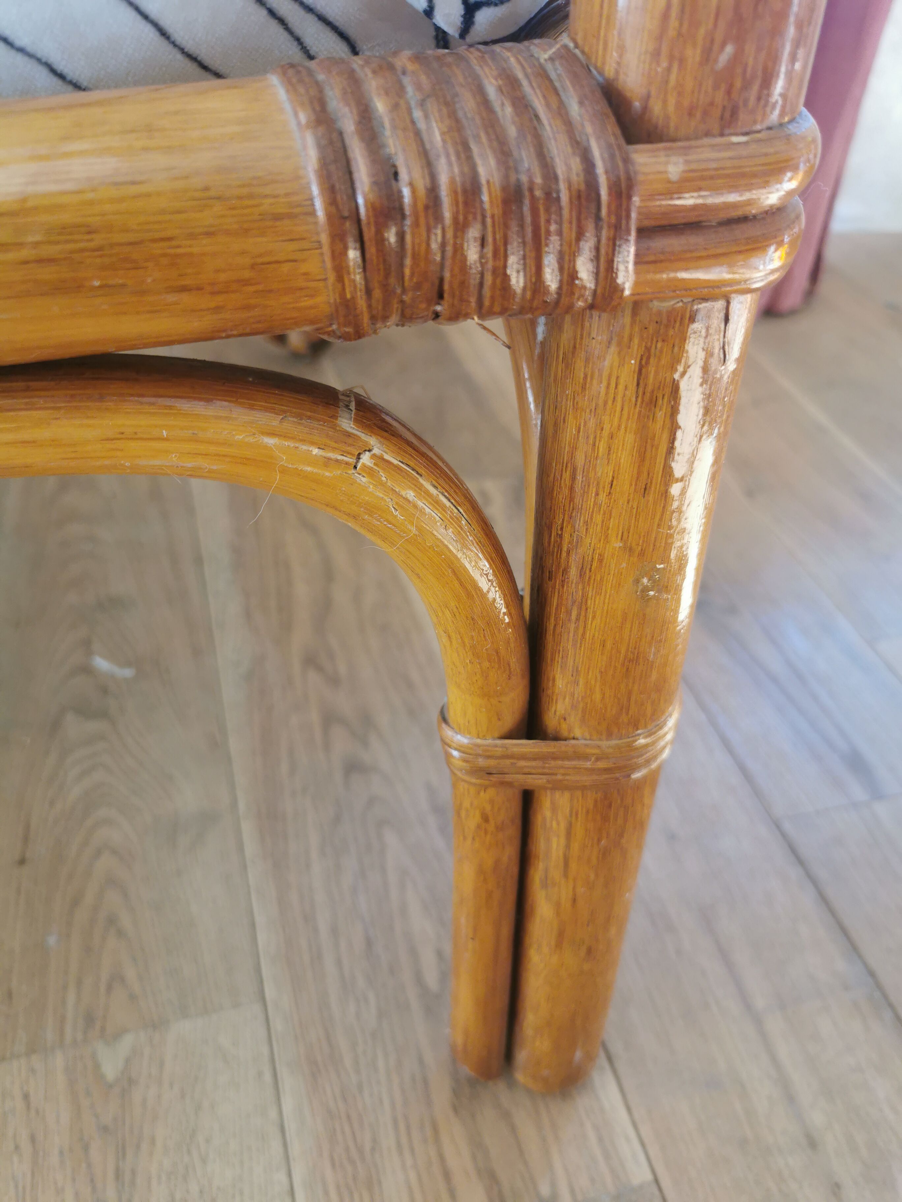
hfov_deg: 51.4
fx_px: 938
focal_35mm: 27
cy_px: 601
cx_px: 451
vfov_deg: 65.3
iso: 100
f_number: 1.8
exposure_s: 1/100
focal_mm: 5.58
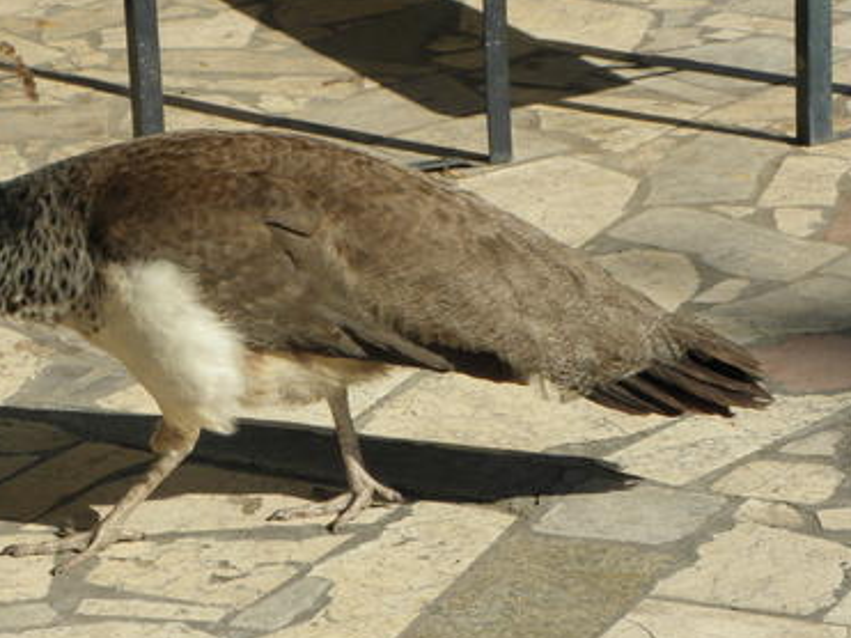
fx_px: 4448
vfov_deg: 8.2
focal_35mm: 181
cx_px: 236
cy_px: 321
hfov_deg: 10.9
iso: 64
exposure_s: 1/250
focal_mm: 18.76
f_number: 5.6
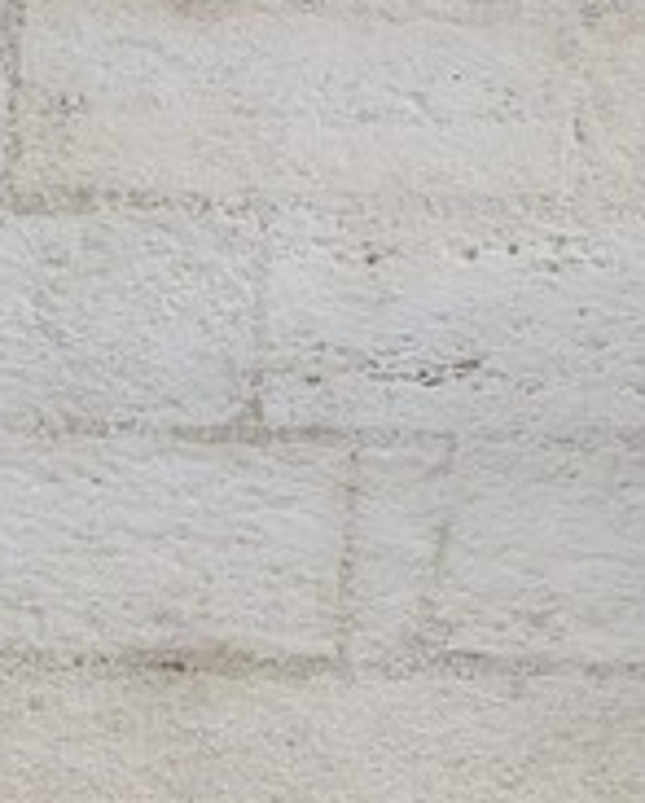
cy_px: 2255
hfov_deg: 3.1
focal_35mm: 475
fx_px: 11306
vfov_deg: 4.0
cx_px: 2720
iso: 400
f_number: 7.1
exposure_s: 1/250
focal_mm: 58
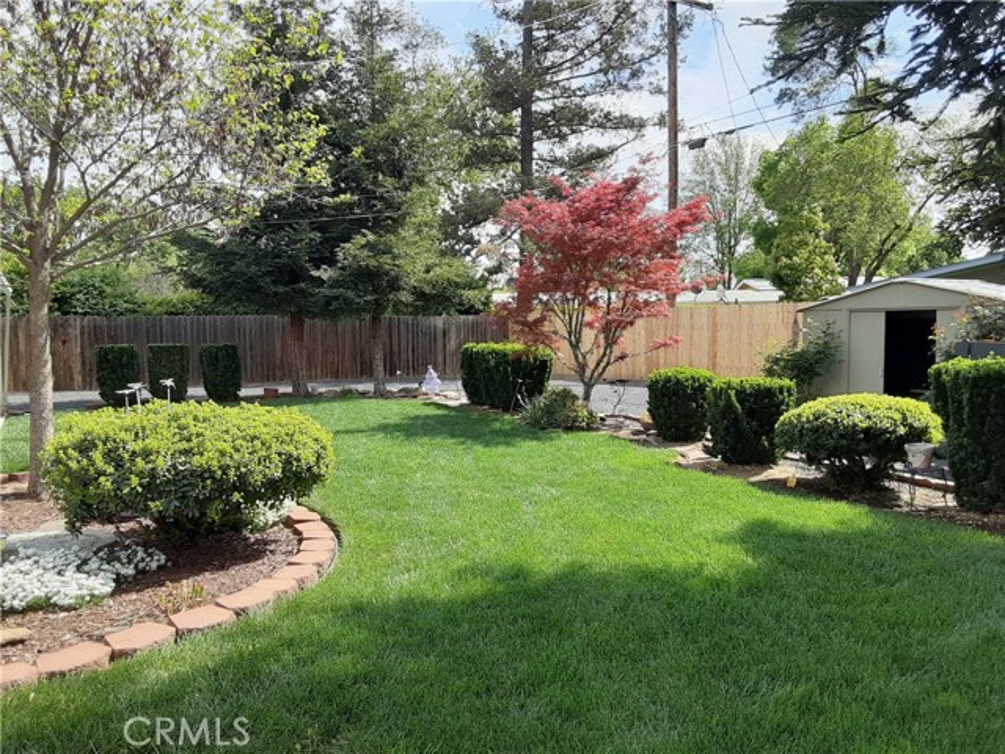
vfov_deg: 51.4
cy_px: 377
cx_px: 502
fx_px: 784
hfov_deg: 65.3
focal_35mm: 27
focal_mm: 2.91
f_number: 1.9
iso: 40
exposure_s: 1/627
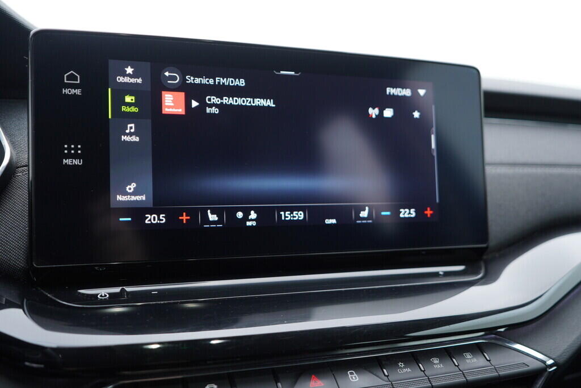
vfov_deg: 36.9
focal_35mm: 36
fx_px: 581
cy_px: 194
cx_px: 290
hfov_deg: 53.1
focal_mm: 24
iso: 160
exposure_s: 1/40
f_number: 2.8
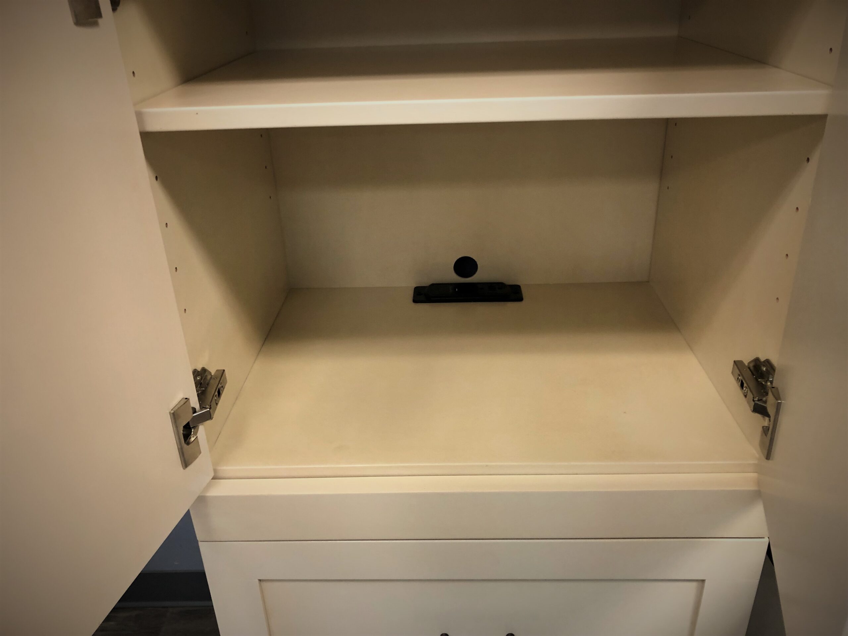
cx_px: 424
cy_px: 318
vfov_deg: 49.7
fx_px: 686
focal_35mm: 28
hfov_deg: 63.4
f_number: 1.8
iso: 50
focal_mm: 3.99
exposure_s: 1/15
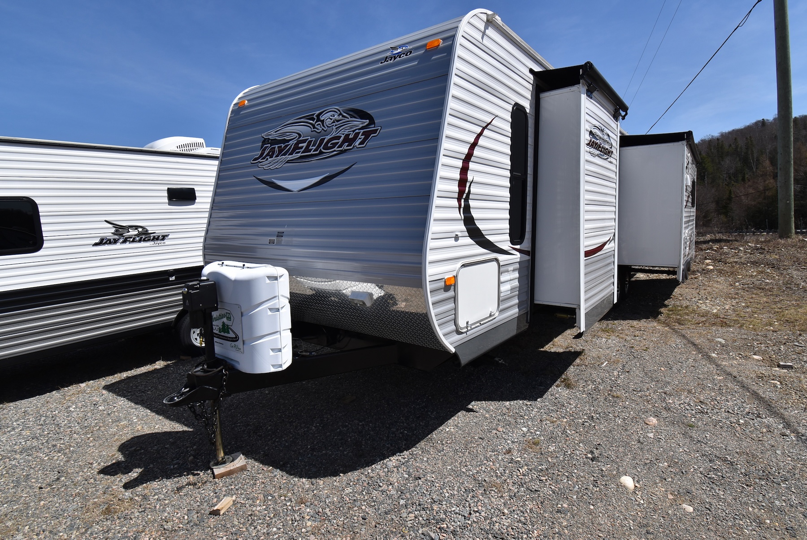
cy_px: 270
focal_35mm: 18
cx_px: 404
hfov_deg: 89.9
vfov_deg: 67.5
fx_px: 404
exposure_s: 1/500
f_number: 11
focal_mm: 12
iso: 200
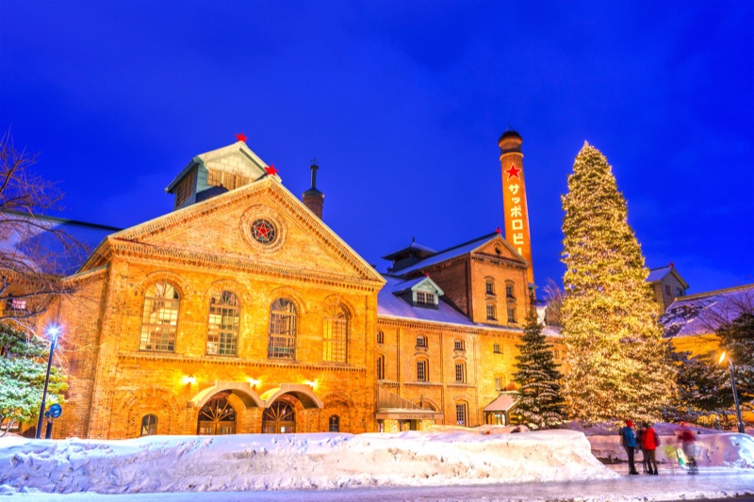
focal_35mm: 28
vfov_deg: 46.4
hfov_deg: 65.5
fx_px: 586
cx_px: 377
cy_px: 251
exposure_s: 15
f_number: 11
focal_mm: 28
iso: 64
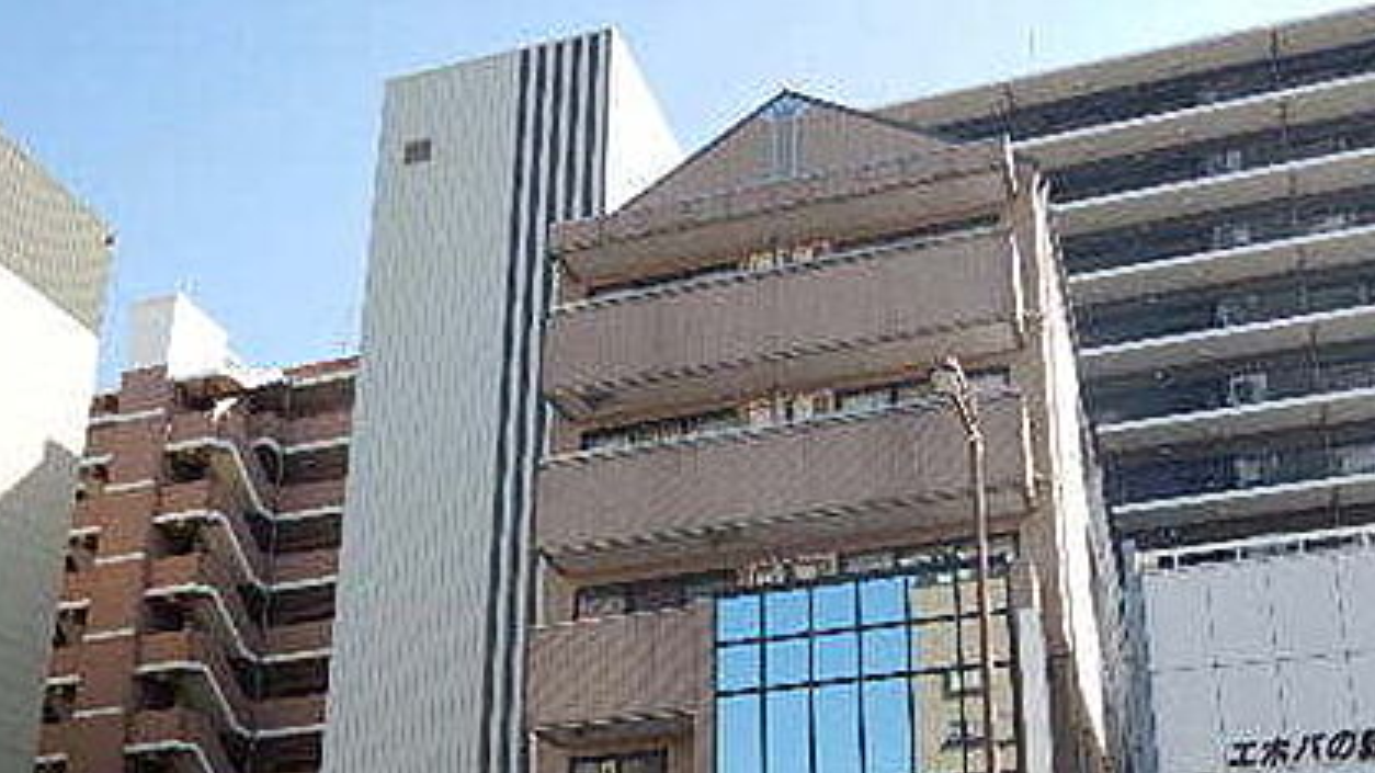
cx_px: 806
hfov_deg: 50.2
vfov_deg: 28.3
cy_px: 730
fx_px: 1458
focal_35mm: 40
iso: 125
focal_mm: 4.3
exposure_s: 1/1000
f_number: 2.8
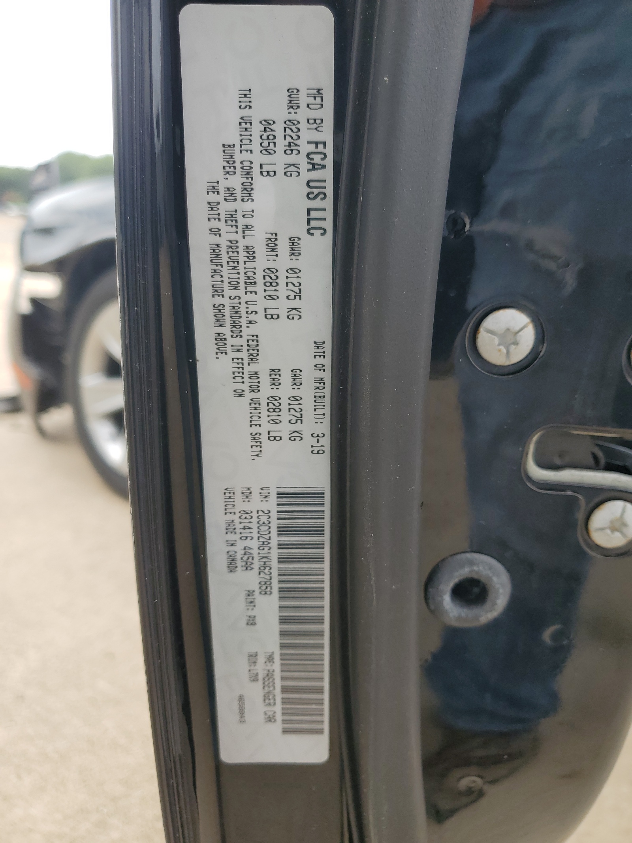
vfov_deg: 67.3
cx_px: 316
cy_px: 422
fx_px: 633
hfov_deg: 53.1
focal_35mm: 26
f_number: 1.5
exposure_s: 1/667
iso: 50
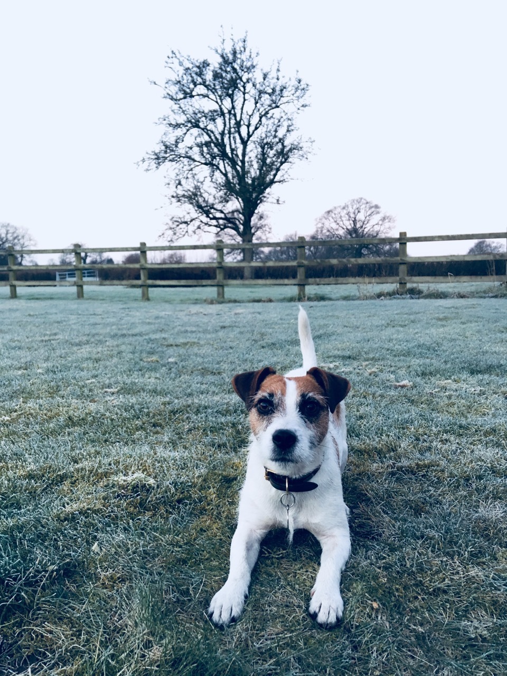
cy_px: 338
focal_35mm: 29
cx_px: 254
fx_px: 566
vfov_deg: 61.7
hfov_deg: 48.2
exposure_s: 1/33
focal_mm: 4.15
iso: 125
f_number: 2.2
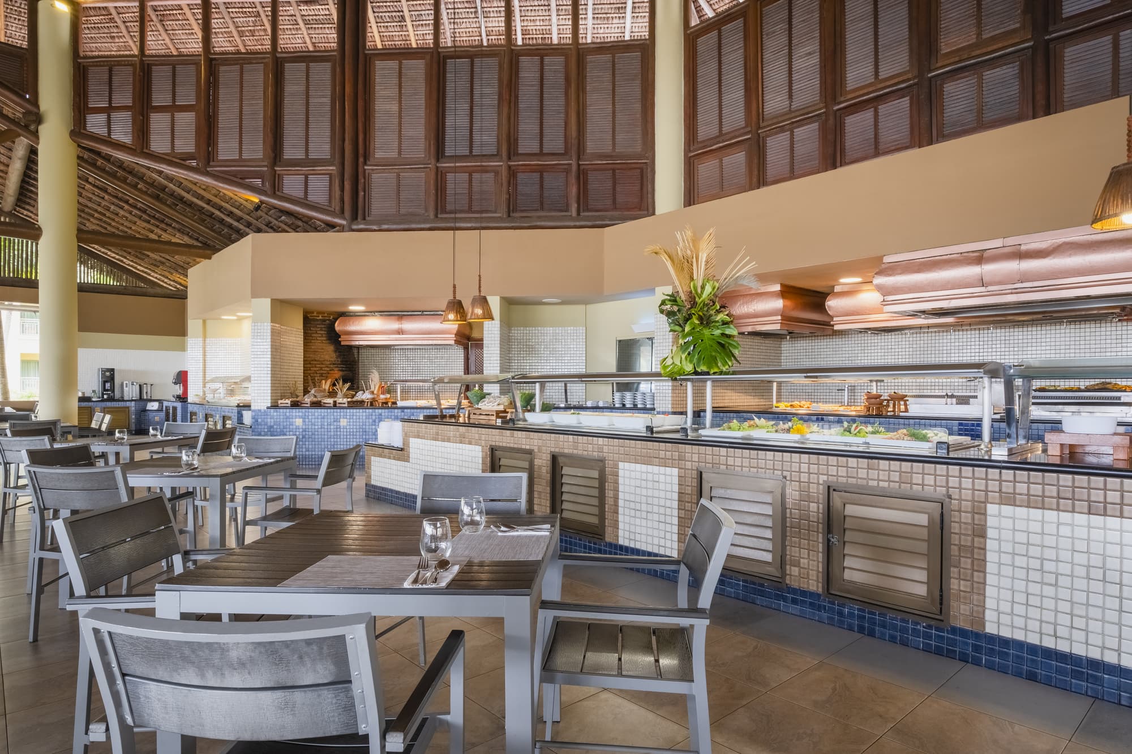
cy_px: 377
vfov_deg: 59.5
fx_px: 660
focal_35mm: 21
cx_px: 566
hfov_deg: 81.2
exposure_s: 1/160
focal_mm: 13.8
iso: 400
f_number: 10
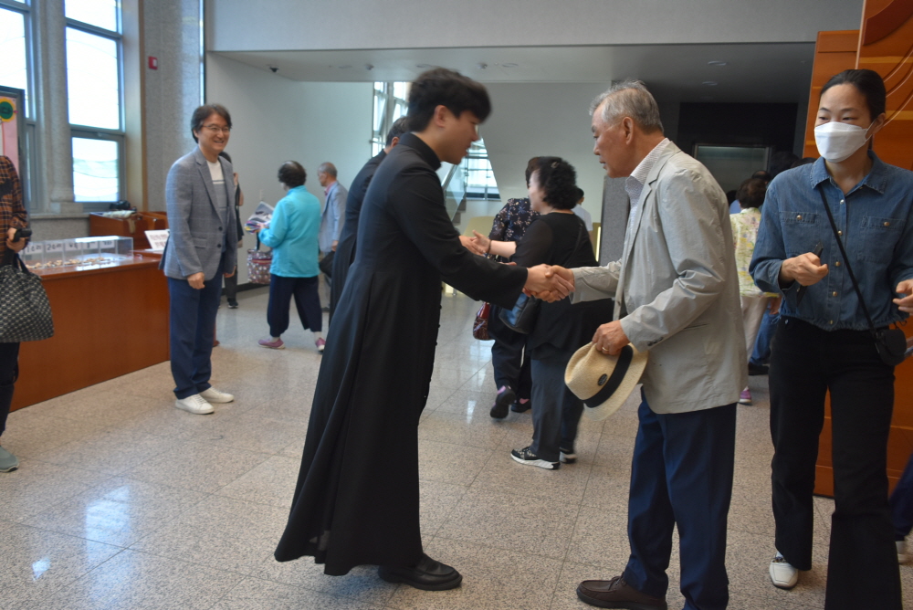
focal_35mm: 27
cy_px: 305
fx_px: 685
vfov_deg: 48.0
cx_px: 456
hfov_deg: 67.4
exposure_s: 1/80
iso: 400
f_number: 4.5
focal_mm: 18
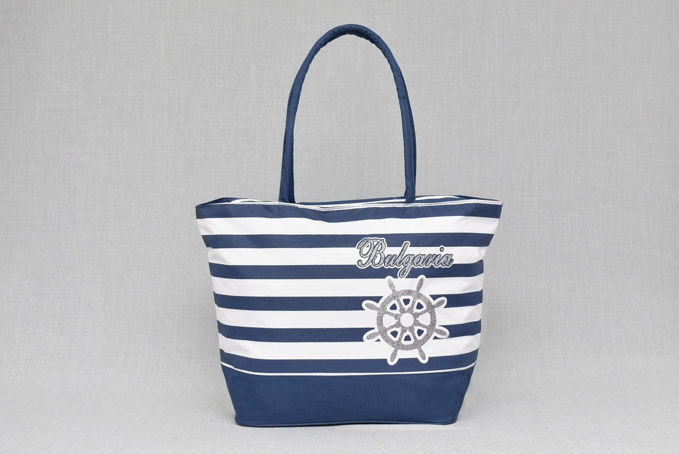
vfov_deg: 30.9
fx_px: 821
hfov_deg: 44.9
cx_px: 340
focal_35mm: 44
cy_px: 227
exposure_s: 1/60
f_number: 5.6
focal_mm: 29
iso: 100
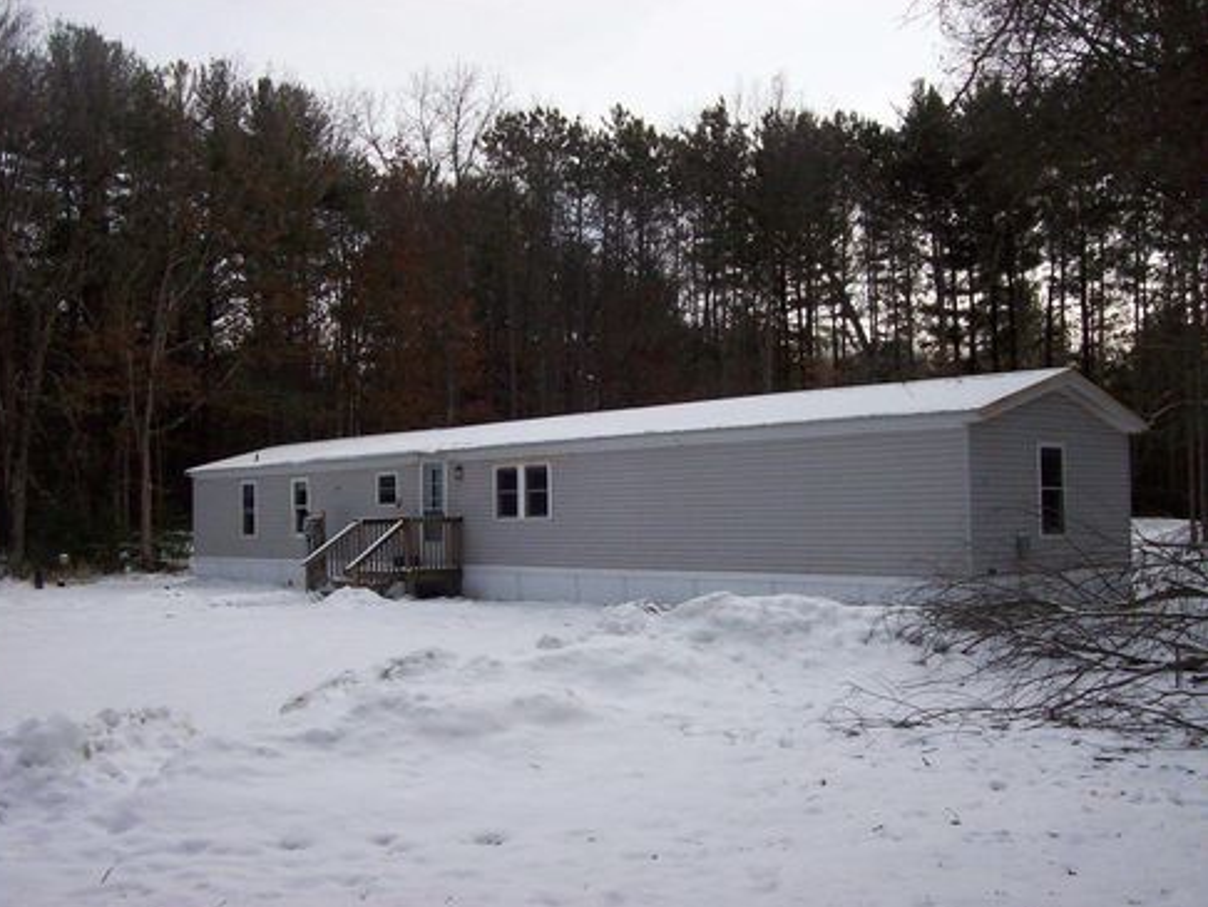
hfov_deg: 50.1
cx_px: 589
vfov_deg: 38.7
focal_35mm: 37
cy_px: 458
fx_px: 1292
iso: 80
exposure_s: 1/661
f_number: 4.8
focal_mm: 6
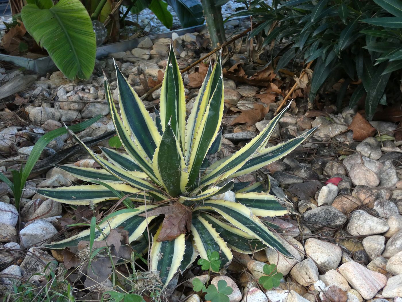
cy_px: 151
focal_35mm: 58
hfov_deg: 33.2
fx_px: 674
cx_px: 201
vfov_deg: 25.2
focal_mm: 10.4
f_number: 4.1
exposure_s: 1/80
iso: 200
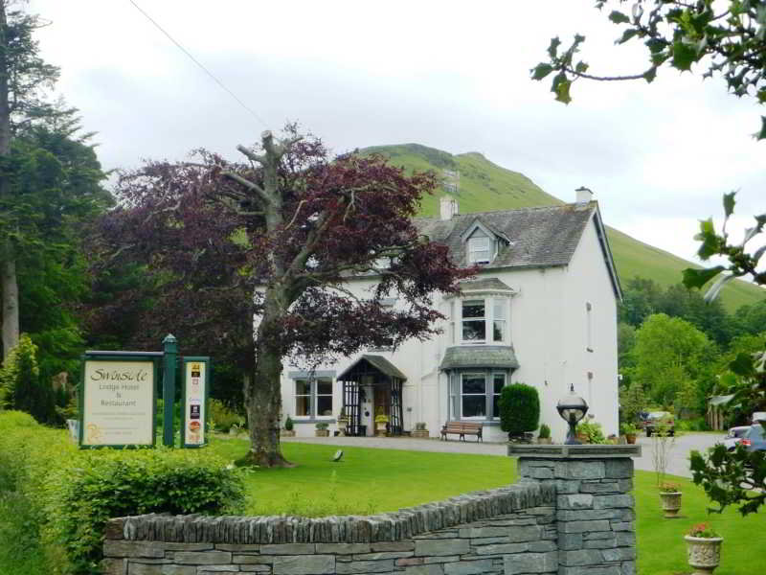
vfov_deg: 30.9
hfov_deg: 40.4
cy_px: 288
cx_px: 383
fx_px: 1040
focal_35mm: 47
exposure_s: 1/200
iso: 80
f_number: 4.5
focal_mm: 8.4
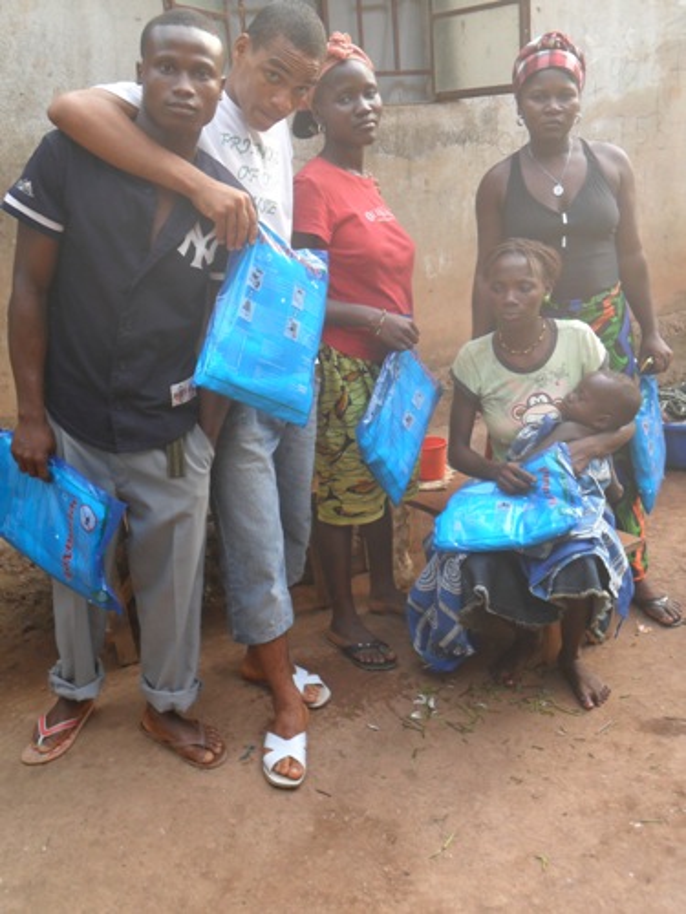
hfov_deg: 38.7
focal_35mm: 37
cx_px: 343
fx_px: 978
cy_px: 457
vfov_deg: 50.1
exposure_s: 1/45
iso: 100
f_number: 4
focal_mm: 6.6
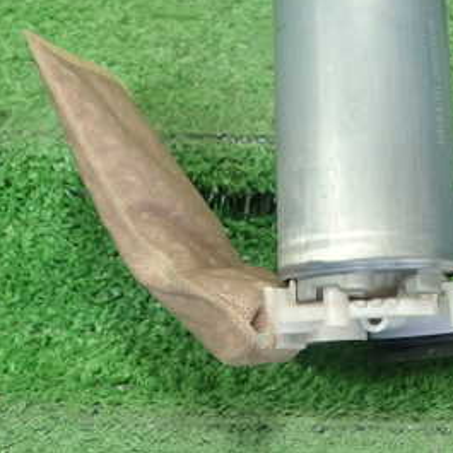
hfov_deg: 28.2
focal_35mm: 60
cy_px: 118
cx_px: 333
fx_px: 888
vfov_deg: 28.2
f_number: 2.3
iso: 400
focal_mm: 5.5
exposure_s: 1/125
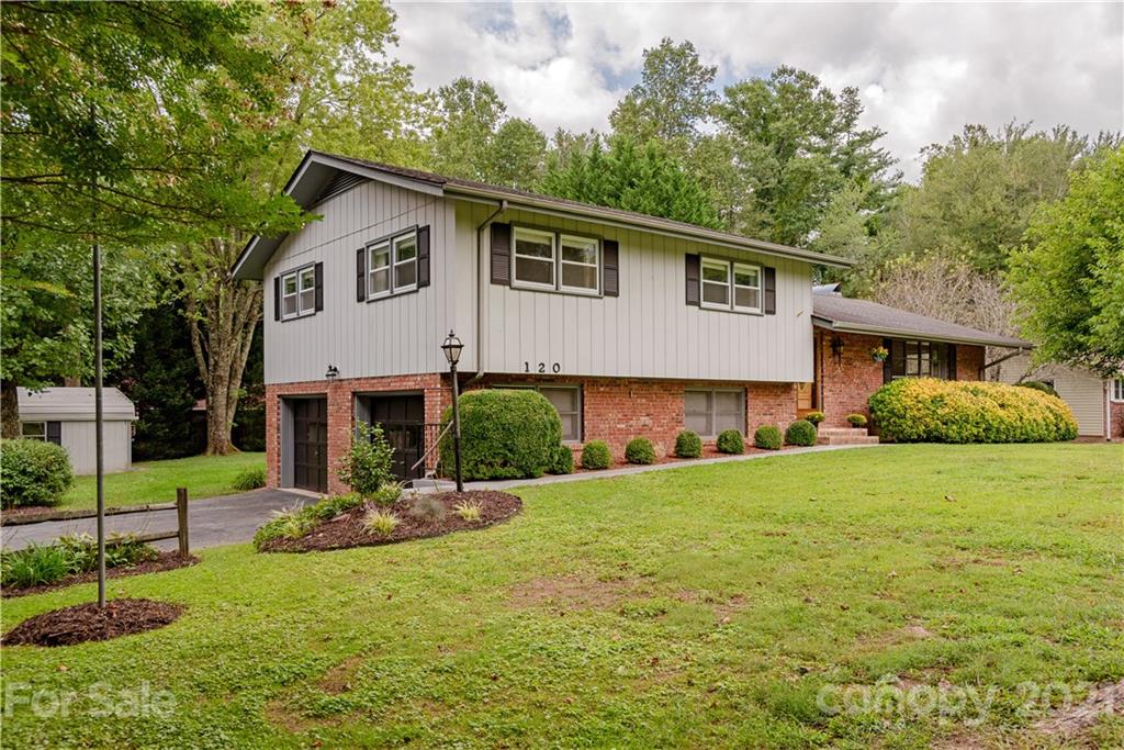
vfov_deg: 51.3
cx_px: 562
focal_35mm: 25
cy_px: 375
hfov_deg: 71.5
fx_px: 781
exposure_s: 1/500
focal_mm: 25
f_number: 8
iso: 320
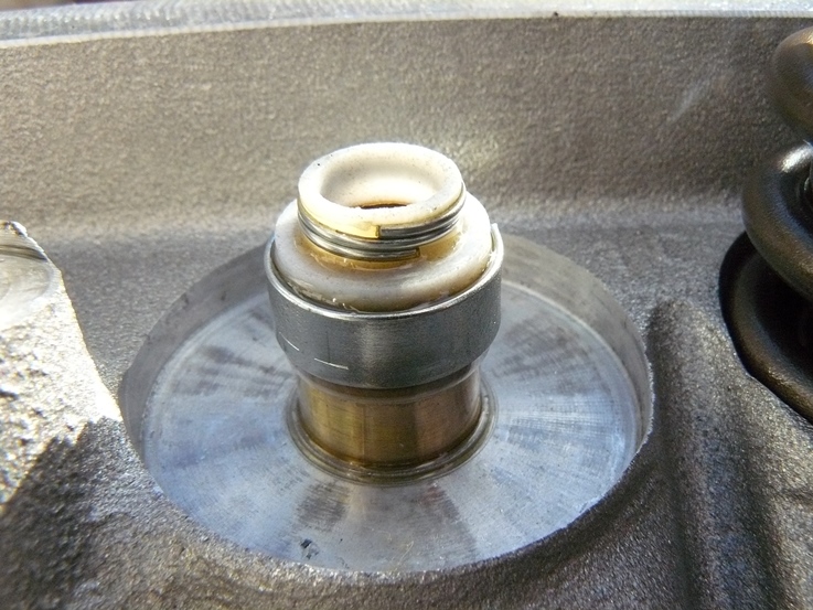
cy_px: 305
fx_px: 846
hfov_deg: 51.3
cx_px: 406
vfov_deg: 39.7
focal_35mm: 36
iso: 400
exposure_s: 1/500
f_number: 5.6
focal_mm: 6
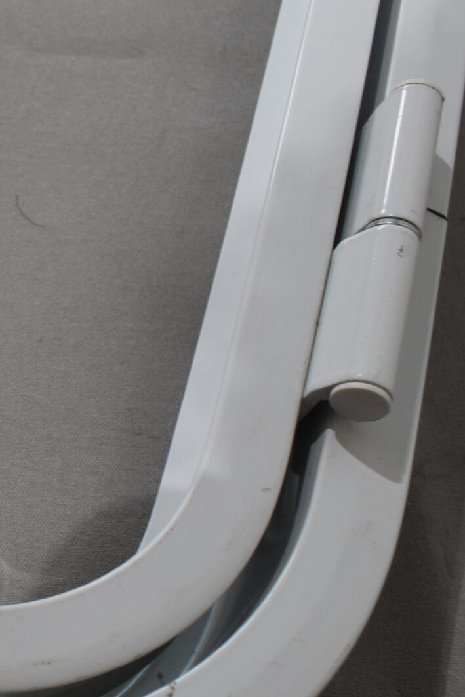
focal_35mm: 65
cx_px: -231
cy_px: 488
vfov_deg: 30.6
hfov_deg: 18.5
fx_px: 1259
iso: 400
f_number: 8
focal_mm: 18
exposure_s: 1/60
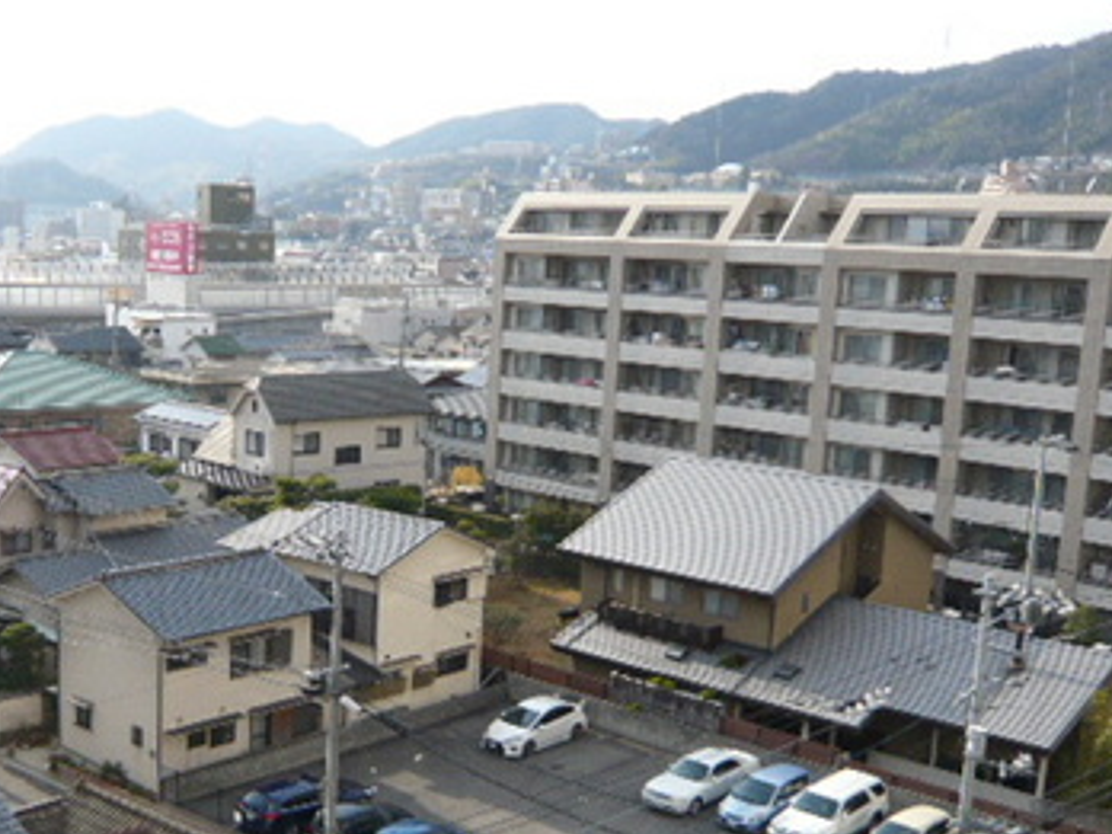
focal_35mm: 45
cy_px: 546
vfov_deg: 32.0
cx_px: 364
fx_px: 1446
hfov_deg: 41.5
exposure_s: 1/640
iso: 100
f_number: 2.8
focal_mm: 4.6
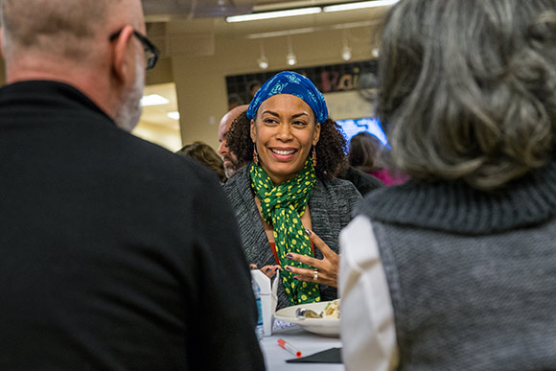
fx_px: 803
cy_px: 186
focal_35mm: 52
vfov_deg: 26.0
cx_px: 278
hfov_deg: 38.2
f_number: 4.8
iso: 1250
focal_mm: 52
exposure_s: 1/125
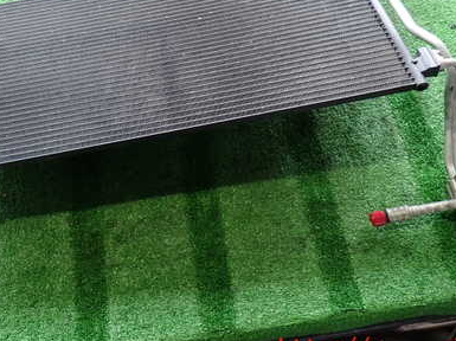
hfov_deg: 47.7
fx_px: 513
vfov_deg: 36.2
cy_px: 98
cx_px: 191
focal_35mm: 39
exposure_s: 1/50
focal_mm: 4.5
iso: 200
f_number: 2
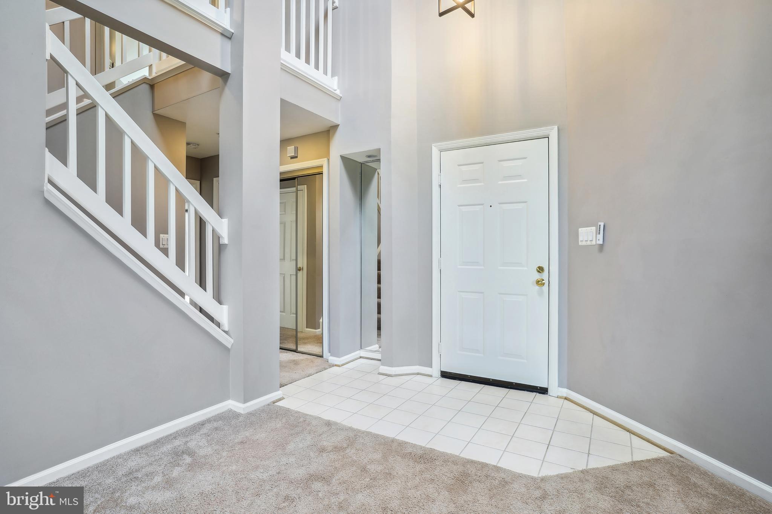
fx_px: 364
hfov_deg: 93.3
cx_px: 386
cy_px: 257
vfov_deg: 70.4
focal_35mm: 17
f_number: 8
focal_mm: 17
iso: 100
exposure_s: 1/6
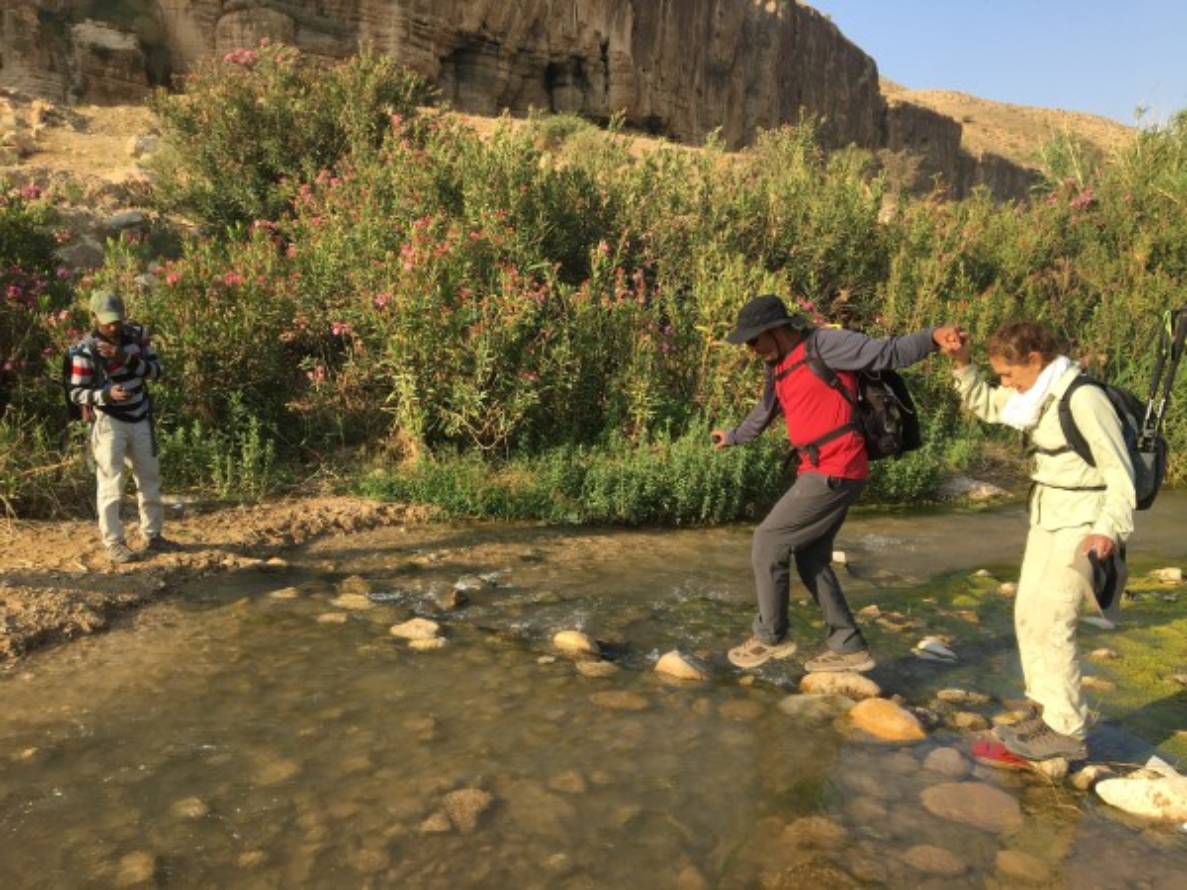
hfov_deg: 61.7
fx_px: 994
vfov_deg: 48.2
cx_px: 594
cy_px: 445
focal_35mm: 29
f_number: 2.2
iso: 25
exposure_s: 1/746
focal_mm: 4.15
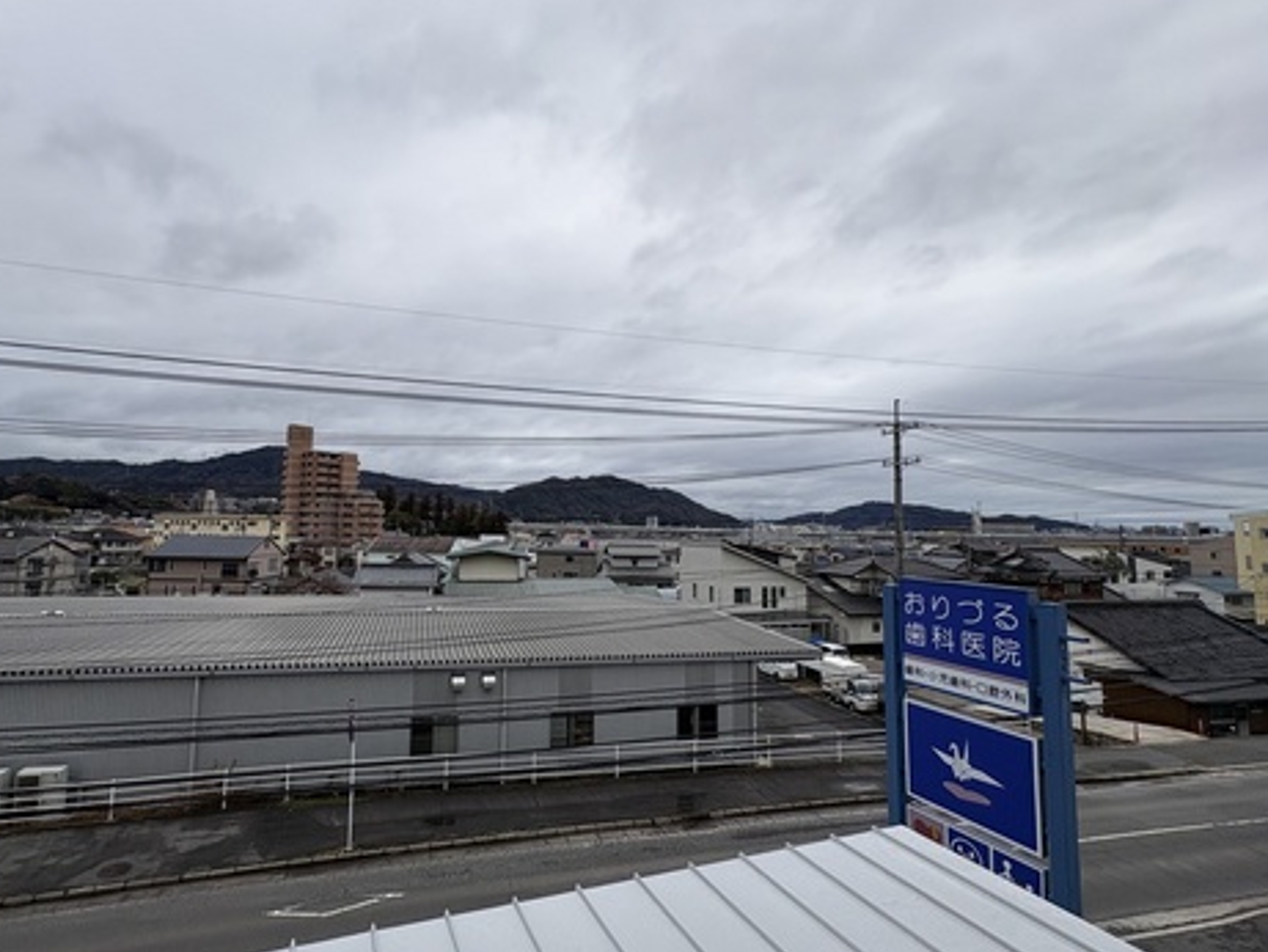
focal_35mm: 17
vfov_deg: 74.8
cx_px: 553
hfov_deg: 90.5
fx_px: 623
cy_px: 473
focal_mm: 2.22
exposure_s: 1/2494
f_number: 2.2
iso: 50
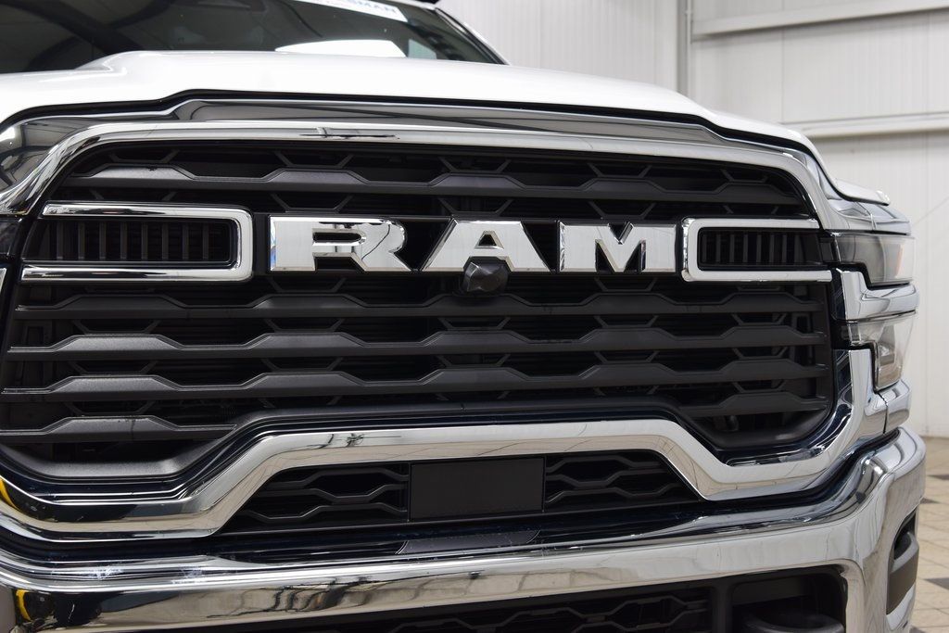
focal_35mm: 51
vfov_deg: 26.5
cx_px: 474
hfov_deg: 38.9
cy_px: 316
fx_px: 1345
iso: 560
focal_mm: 34
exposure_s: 1/15
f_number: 6.3
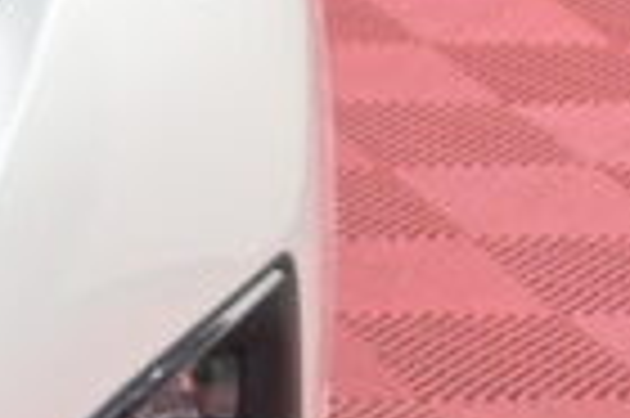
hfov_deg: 7.2
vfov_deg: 5.4
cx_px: -1314
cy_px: -173
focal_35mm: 253
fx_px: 4416
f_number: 5.6
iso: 1250
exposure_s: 1/200
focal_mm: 23
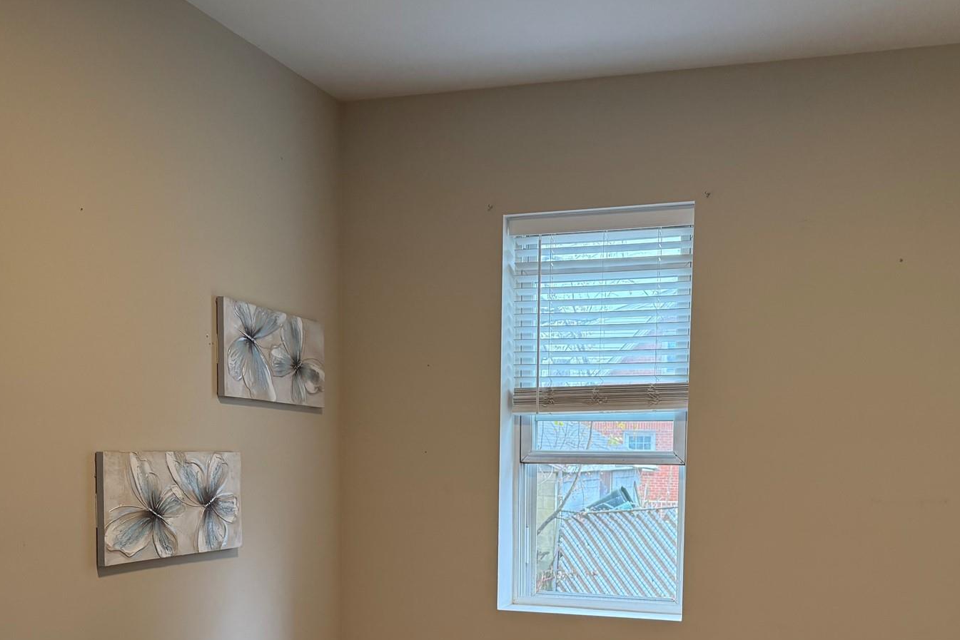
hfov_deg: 50.6
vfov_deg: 33.9
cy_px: 524
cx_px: 542
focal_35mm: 38
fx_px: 1013
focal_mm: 6.76
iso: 200
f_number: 1.78
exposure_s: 1/120
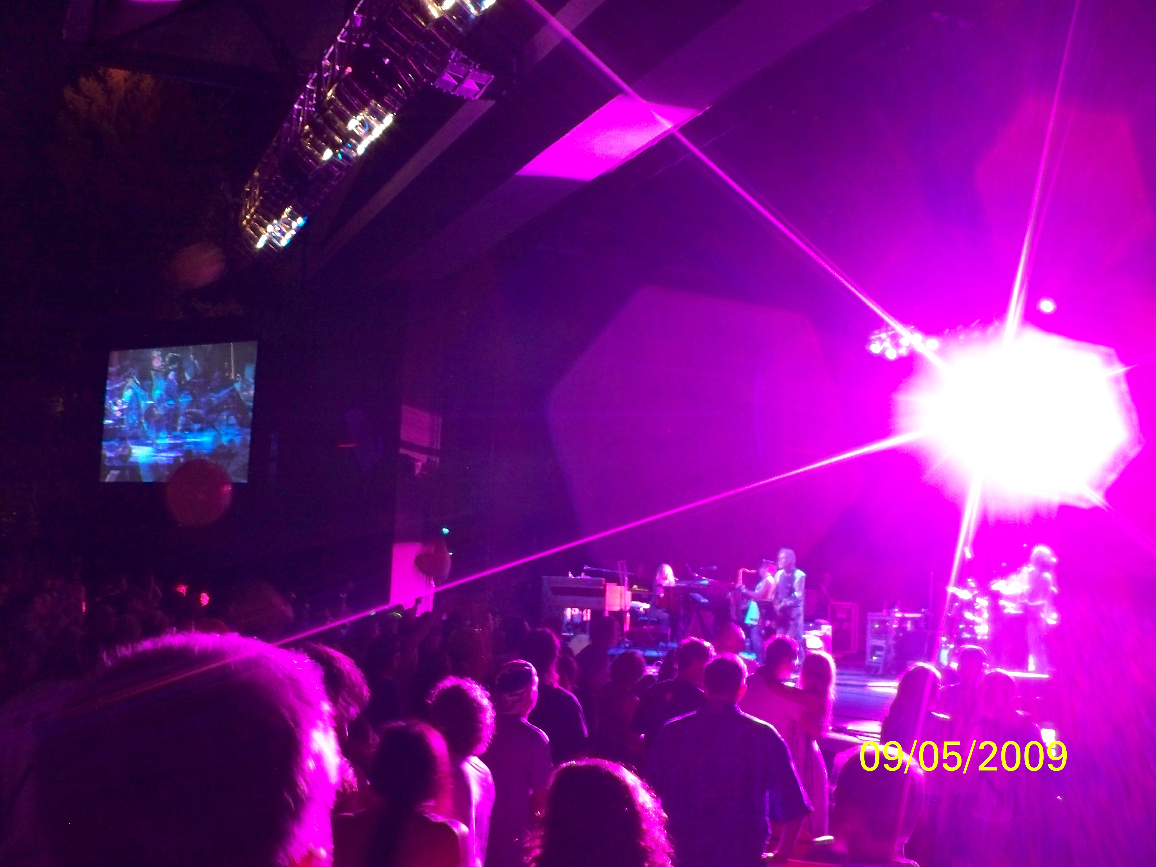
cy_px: 434
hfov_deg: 50.1
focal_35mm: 37
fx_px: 1236
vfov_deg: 38.7
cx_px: 578
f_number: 3.4
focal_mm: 7.9
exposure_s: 1/5
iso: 400
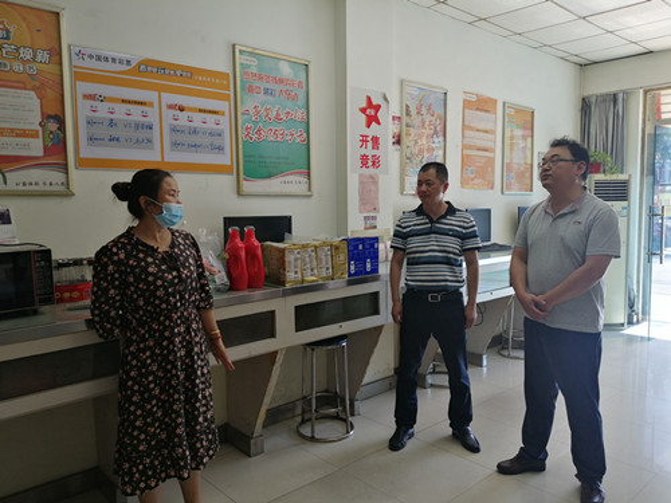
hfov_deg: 65.3
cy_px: 252
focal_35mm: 27
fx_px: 523
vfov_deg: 51.4
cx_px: 336
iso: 64
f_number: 1.8
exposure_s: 1/100
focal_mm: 3.88
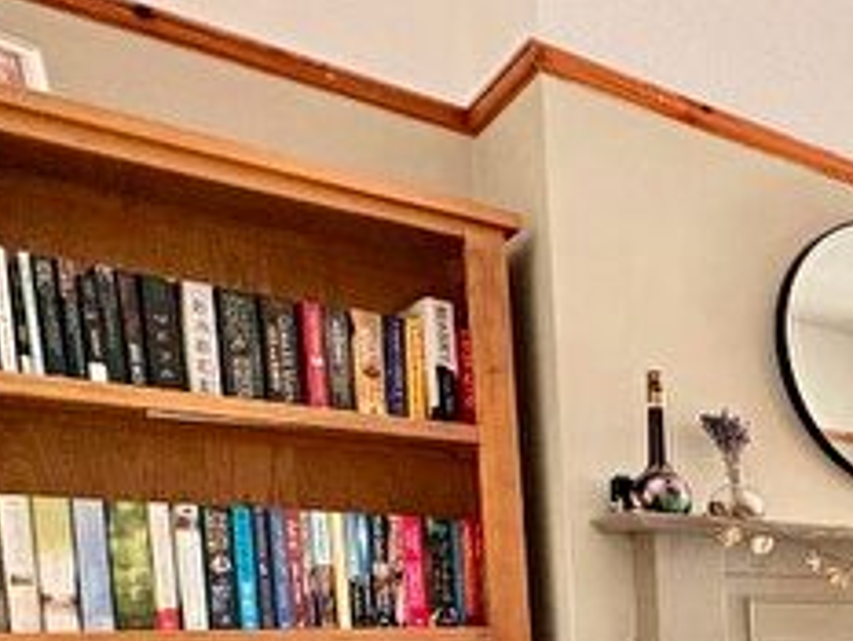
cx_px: 1226
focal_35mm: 42
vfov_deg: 30.9
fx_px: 1035
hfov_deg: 30.0
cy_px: 690
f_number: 2.2
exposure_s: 1/60
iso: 400
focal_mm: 2.22
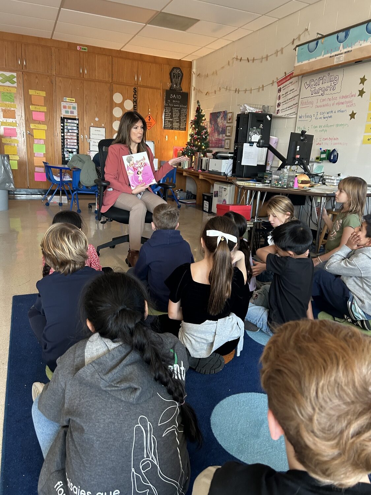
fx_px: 372
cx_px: 186
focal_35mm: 26
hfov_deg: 53.1
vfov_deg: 67.3
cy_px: 248
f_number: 1.5
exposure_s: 1/60
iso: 250
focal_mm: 5.7
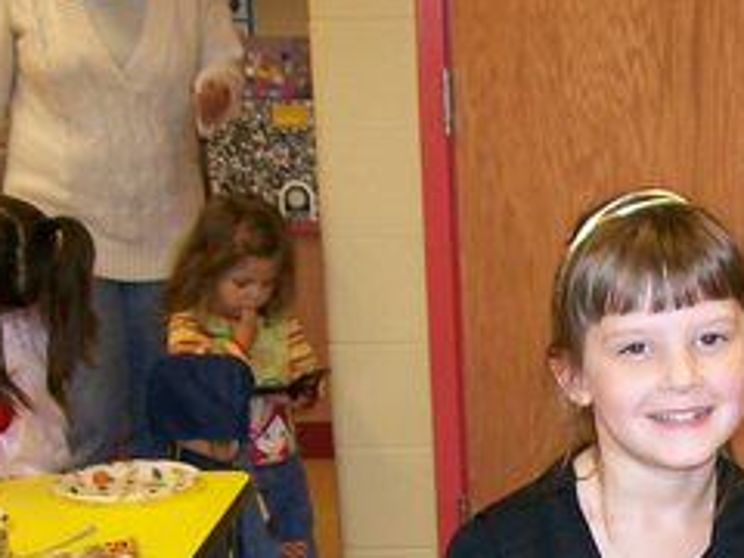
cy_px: 612
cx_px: 803
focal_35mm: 96
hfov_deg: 19.6
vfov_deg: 15.0
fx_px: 2063
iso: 140
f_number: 2.7
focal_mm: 6
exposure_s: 1/64
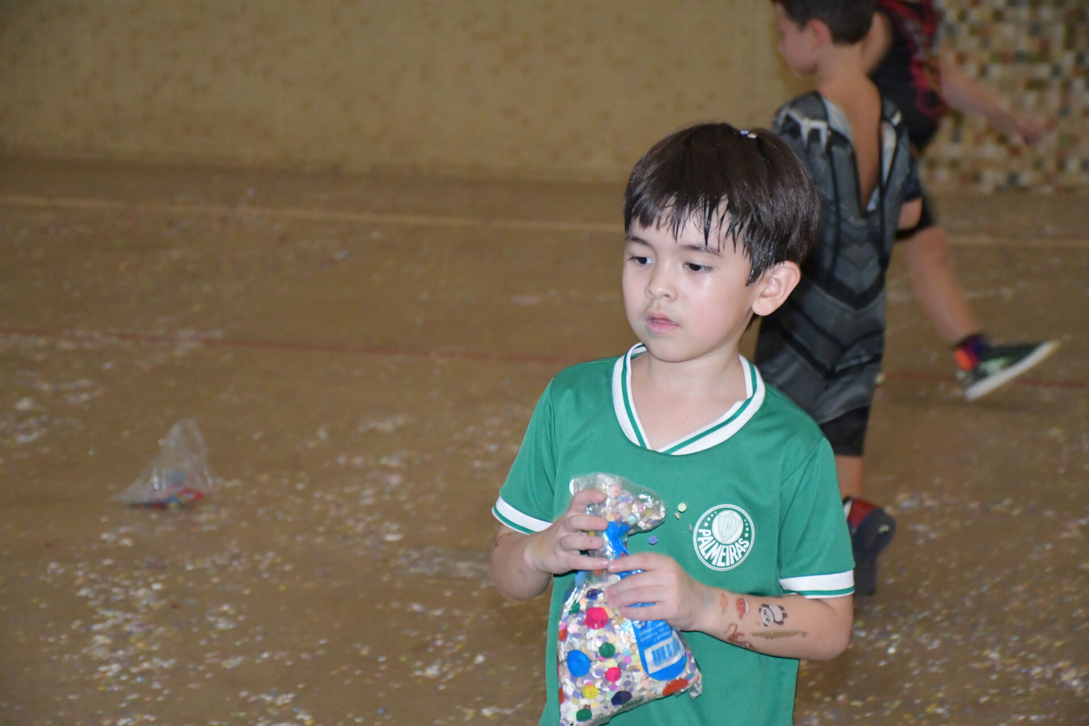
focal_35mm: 105
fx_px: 3176
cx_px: 544
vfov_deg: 13.0
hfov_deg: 19.5
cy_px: 363
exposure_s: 1/60
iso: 6400
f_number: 5
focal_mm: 70
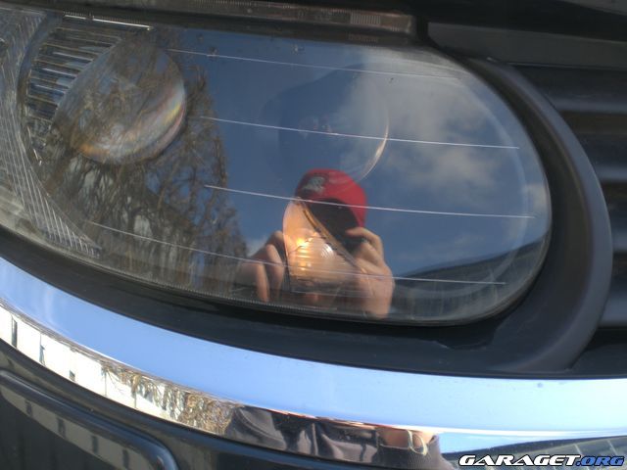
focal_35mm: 38
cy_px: 235
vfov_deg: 37.7
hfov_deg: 49.0
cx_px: 314
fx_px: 688
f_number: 3.1
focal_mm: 6.3
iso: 50
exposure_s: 1/160
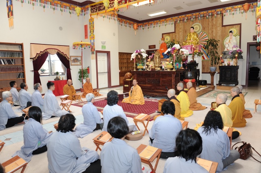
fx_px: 174
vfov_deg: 53.0
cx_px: 130
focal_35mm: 24
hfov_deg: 73.8
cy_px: 86
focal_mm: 24
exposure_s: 1/40
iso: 400
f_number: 5.6
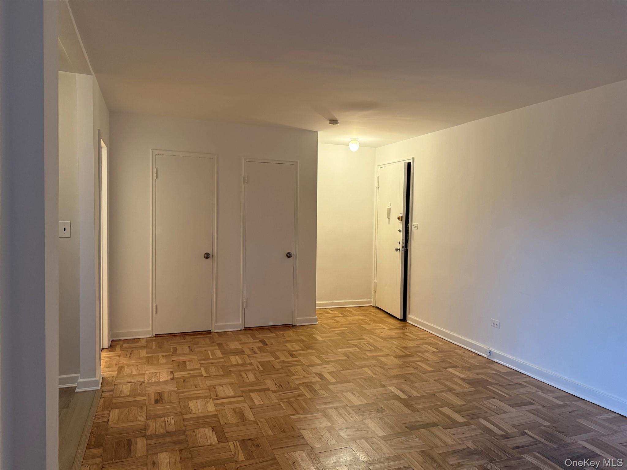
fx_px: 435
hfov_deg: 71.6
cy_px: 235
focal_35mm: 24
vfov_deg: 56.8
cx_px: 314
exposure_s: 1/60
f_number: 1.78
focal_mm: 6.76
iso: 250
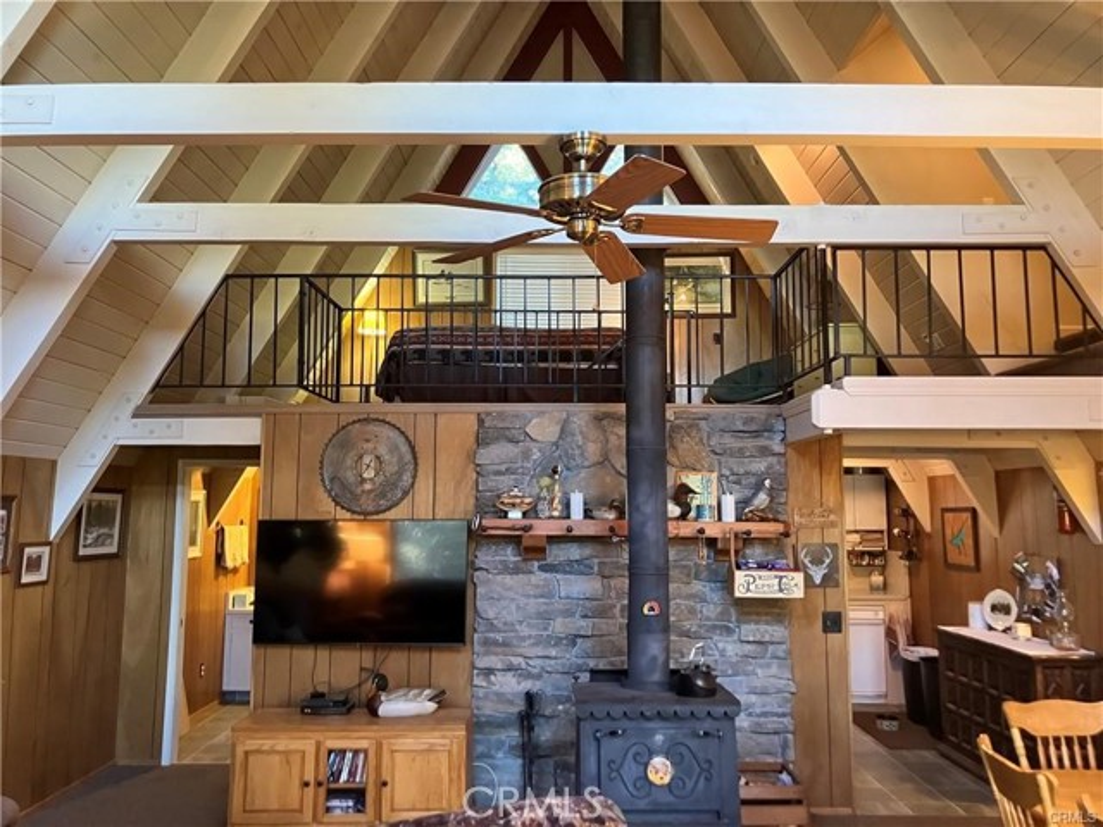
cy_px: 414
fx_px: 892
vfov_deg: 49.7
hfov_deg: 63.4
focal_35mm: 28
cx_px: 552
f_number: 1.8
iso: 640
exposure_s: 1/30
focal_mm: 3.99
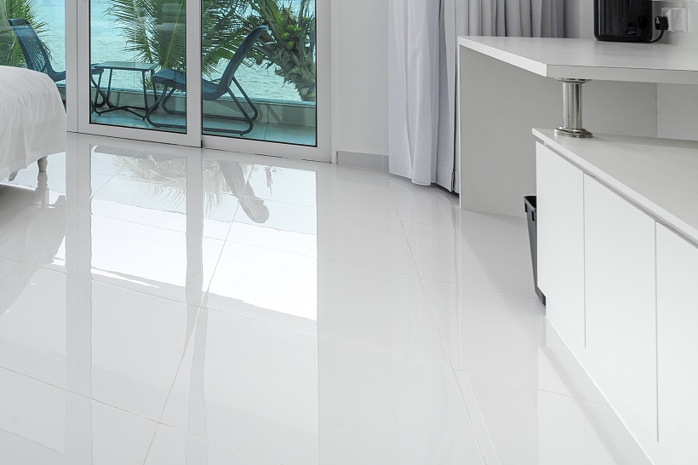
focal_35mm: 31
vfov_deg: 37.0
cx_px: -69
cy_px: -20
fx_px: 601
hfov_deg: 45.4
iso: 100
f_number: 8
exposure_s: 1/160
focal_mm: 14
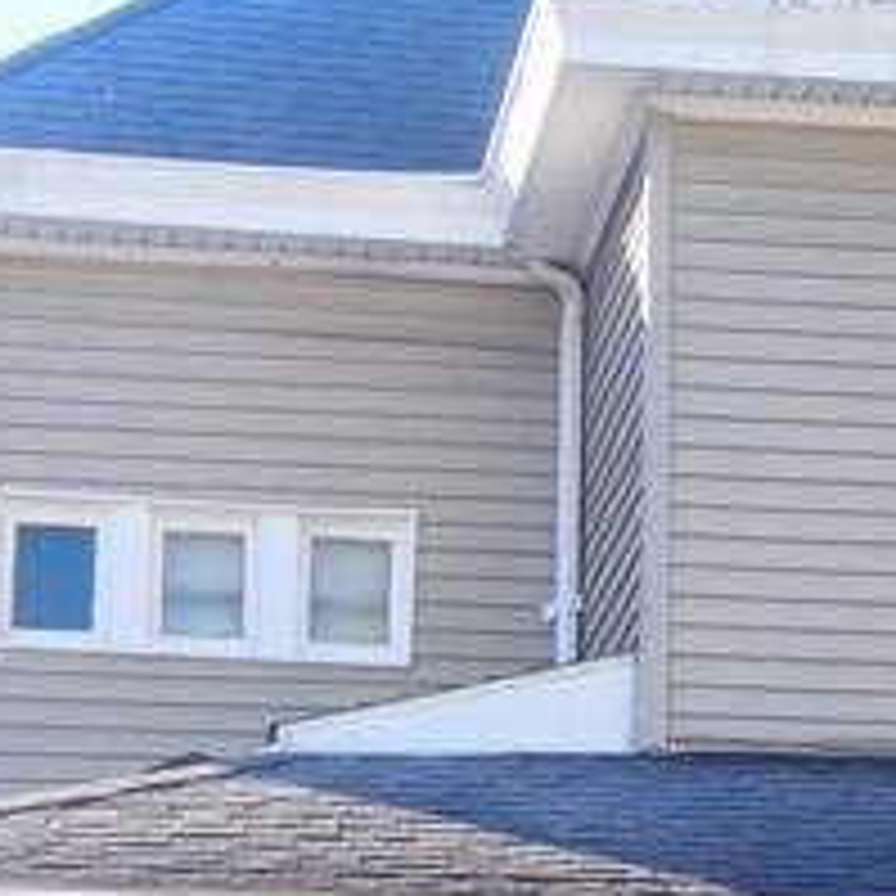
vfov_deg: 11.2
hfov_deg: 11.2
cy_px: 878
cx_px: 693
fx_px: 4539
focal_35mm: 155
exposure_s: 1/200
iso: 200
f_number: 5.6
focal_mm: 17
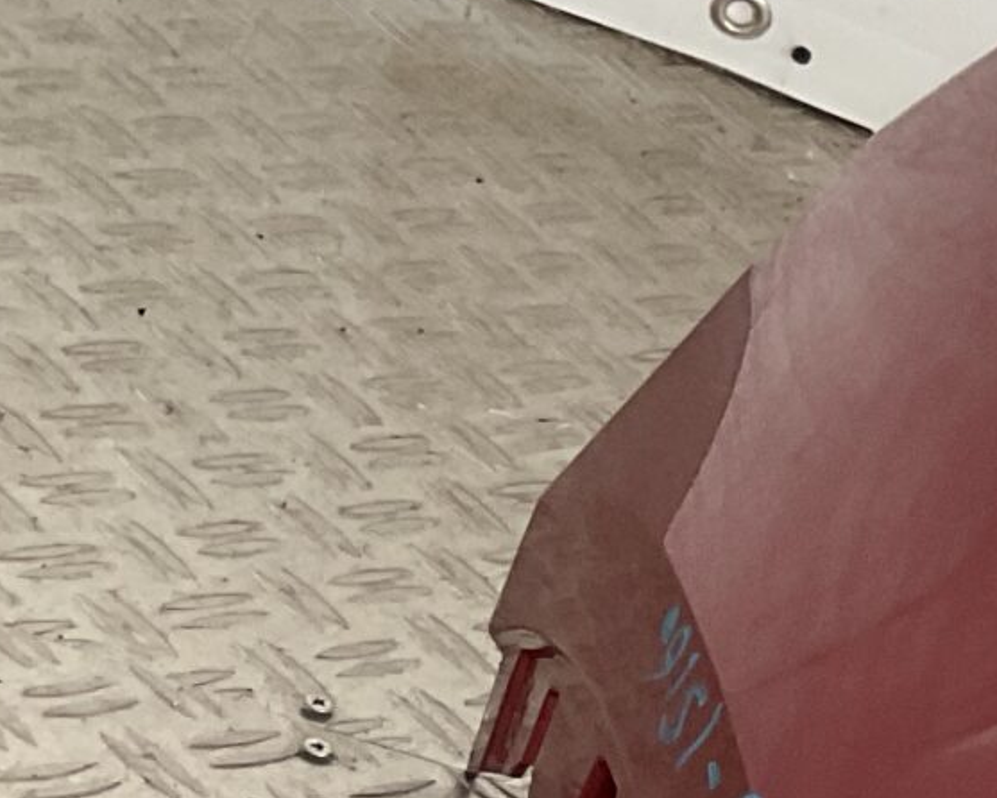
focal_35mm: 130
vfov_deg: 11.7
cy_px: 918
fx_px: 3837
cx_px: 2243
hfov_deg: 12.3
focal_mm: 3
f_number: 1.8
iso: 40
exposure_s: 1/120
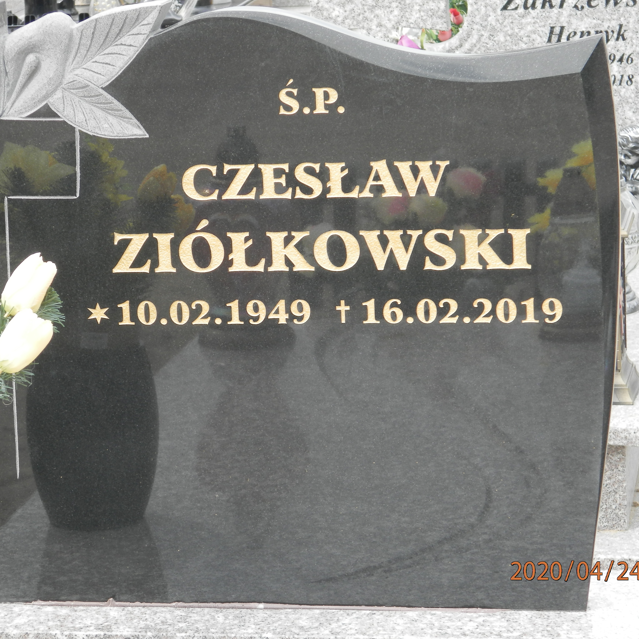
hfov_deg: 13.9
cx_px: 268
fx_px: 2611
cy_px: 320
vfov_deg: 14.0
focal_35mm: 125
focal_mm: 19
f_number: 4.5
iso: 80
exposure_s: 1/160
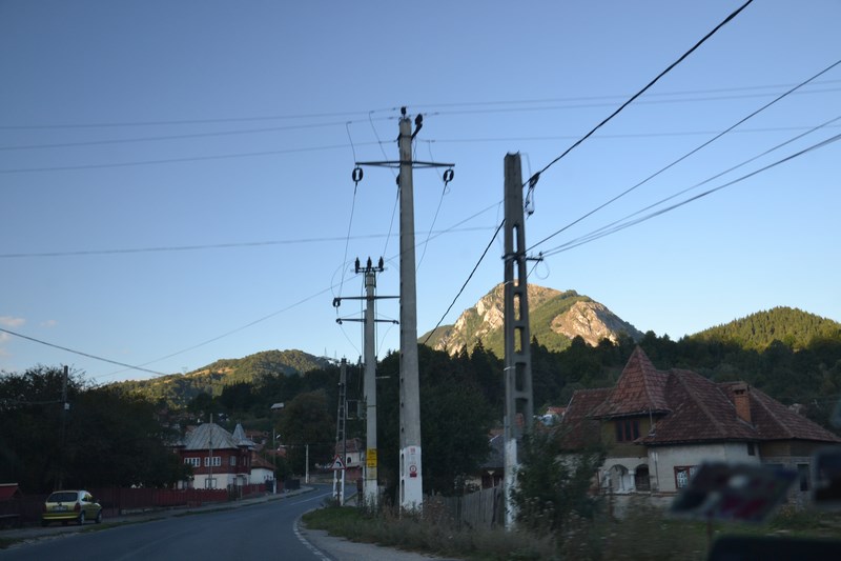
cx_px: 420
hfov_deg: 51.3
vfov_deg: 35.5
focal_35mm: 38
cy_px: 280
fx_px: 876
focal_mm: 25
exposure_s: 1/125
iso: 320
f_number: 5.6
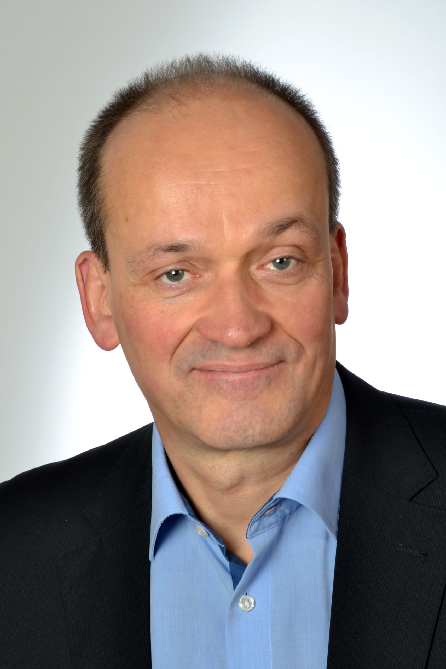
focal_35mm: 105
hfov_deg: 13.0
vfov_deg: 19.5
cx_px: 223
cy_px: 334
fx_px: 1951
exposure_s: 1/125
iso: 100
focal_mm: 70
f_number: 13
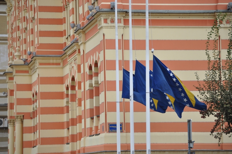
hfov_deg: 15.2
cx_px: 116
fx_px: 869
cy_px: 77
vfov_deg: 10.1
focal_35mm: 135
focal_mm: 90
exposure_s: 1/500
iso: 280
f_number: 5.6
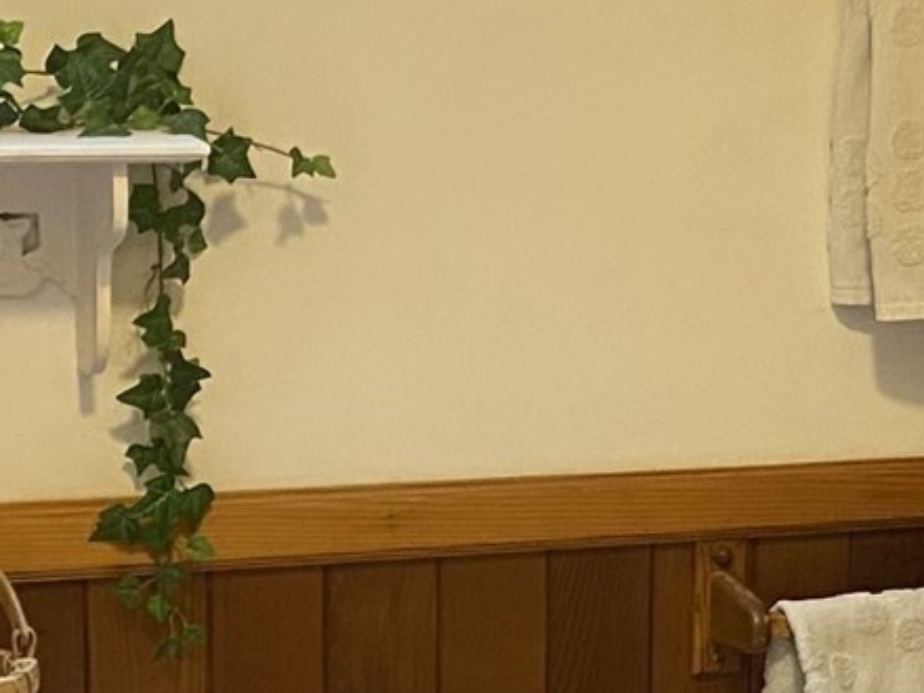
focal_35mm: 121
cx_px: 1004
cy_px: 620
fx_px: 3230
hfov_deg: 15.8
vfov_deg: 12.2
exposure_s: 1/40
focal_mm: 4.25
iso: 400
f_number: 1.8
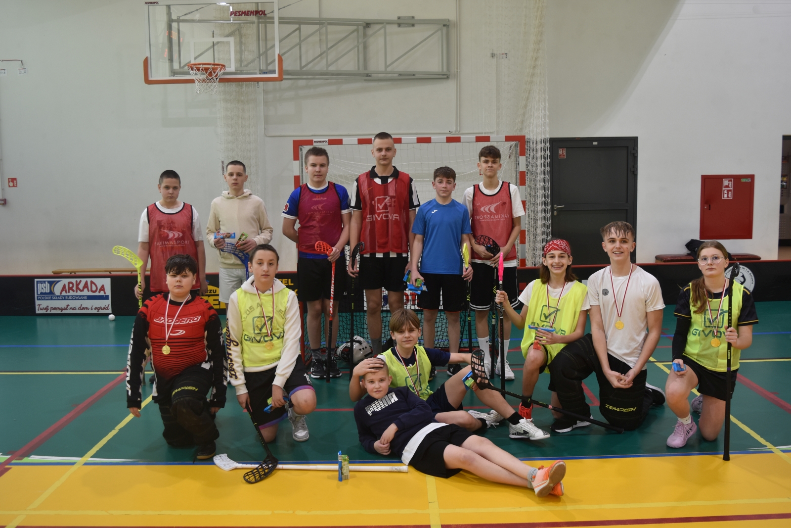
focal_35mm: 33
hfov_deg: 57.2
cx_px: 396
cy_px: 264
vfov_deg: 40.0
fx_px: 725
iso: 400
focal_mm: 22
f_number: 4
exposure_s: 1/60
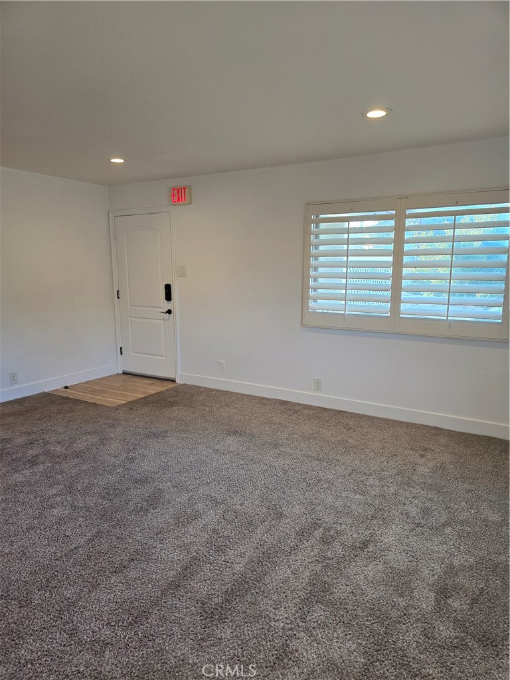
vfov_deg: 73.9
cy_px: 340
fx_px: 452
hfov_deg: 58.9
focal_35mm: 23
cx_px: 255
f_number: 1.7
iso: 125
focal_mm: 6.3
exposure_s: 1/120
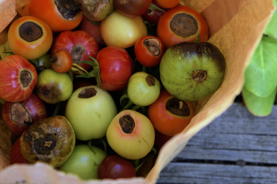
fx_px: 777
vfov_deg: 13.5
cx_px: 135
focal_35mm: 101
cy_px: 54
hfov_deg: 20.2
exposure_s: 1/320
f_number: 4.5
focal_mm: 70
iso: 1000
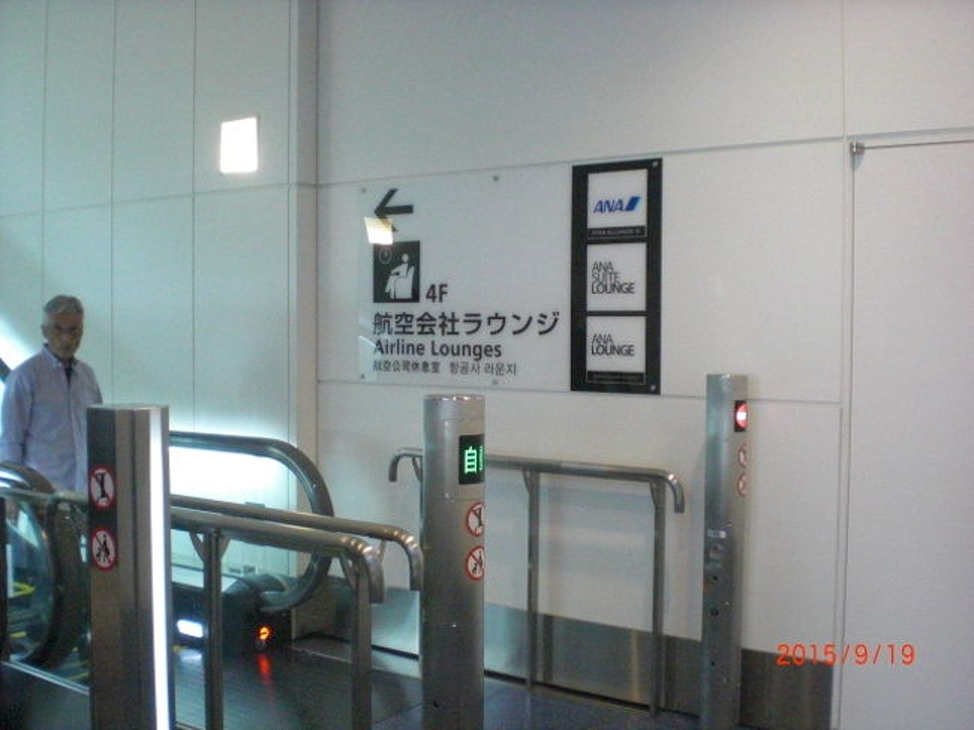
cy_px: 365
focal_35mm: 38
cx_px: 487
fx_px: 1069
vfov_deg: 37.7
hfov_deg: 49.0
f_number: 3.1
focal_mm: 6.3
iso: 800
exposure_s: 1/60
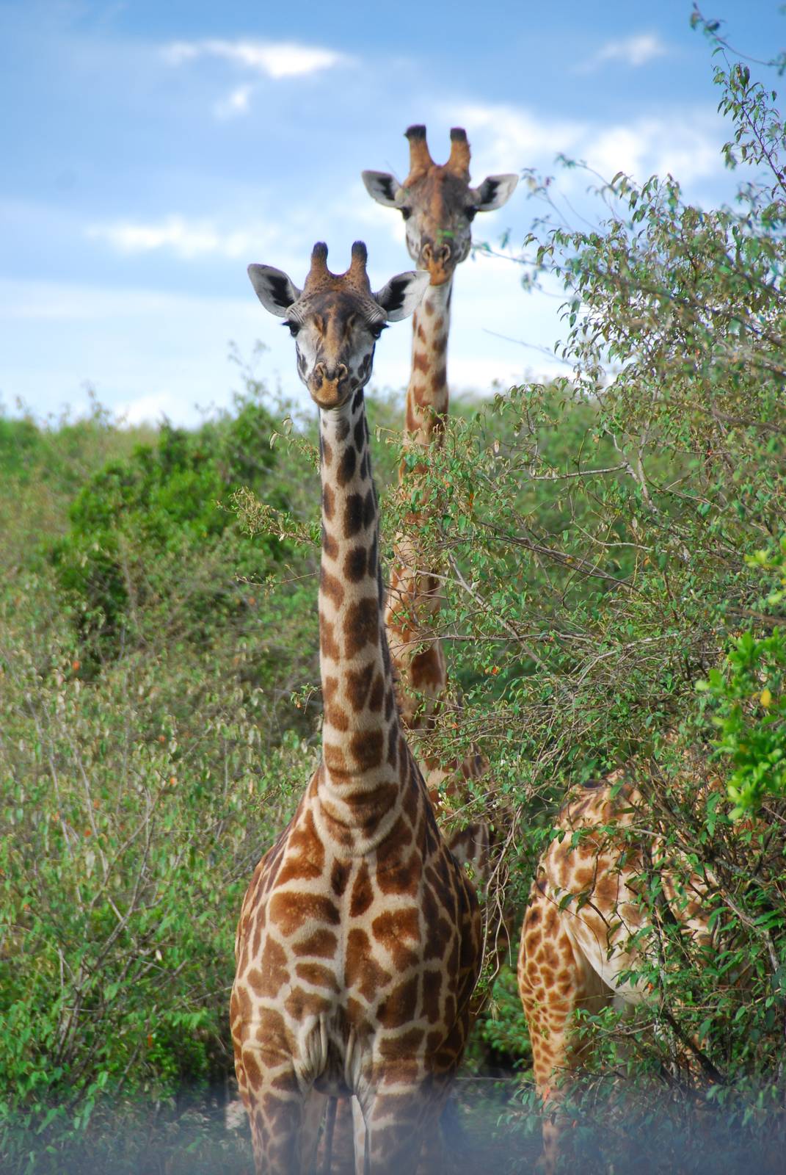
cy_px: 588
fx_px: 9797
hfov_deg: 4.6
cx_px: 393
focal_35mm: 300
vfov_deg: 6.9
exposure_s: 1/160
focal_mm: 200
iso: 250
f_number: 5.6
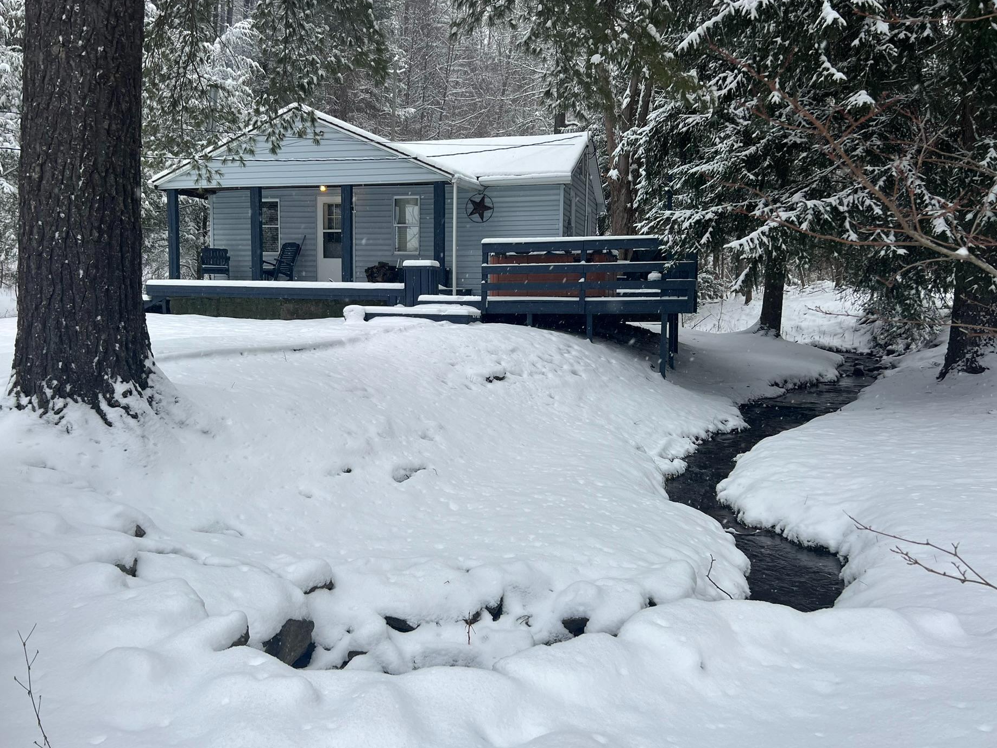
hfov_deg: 61.6
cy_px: 385
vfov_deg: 48.2
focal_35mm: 29
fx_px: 835
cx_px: 460
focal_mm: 5.7
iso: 50
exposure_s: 1/121
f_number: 1.5
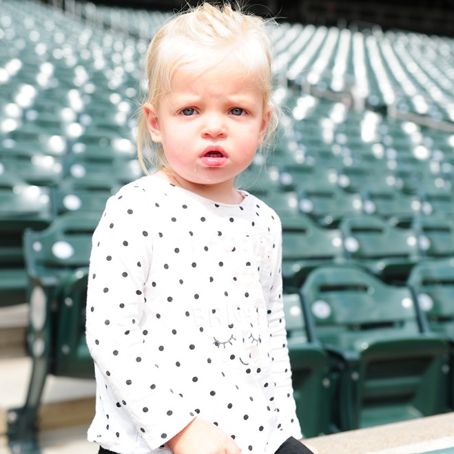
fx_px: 994
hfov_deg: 25.7
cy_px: 172
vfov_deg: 25.7
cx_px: 228
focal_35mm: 67
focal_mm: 52
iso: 400
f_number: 4
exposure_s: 1/800
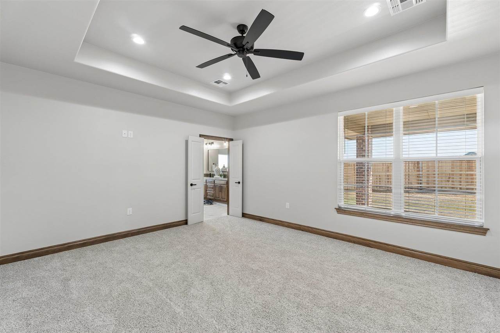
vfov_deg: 77.3
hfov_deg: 100.4
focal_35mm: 15
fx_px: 208
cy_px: 166
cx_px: 250
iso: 200
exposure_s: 1/25
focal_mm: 10
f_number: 7.1
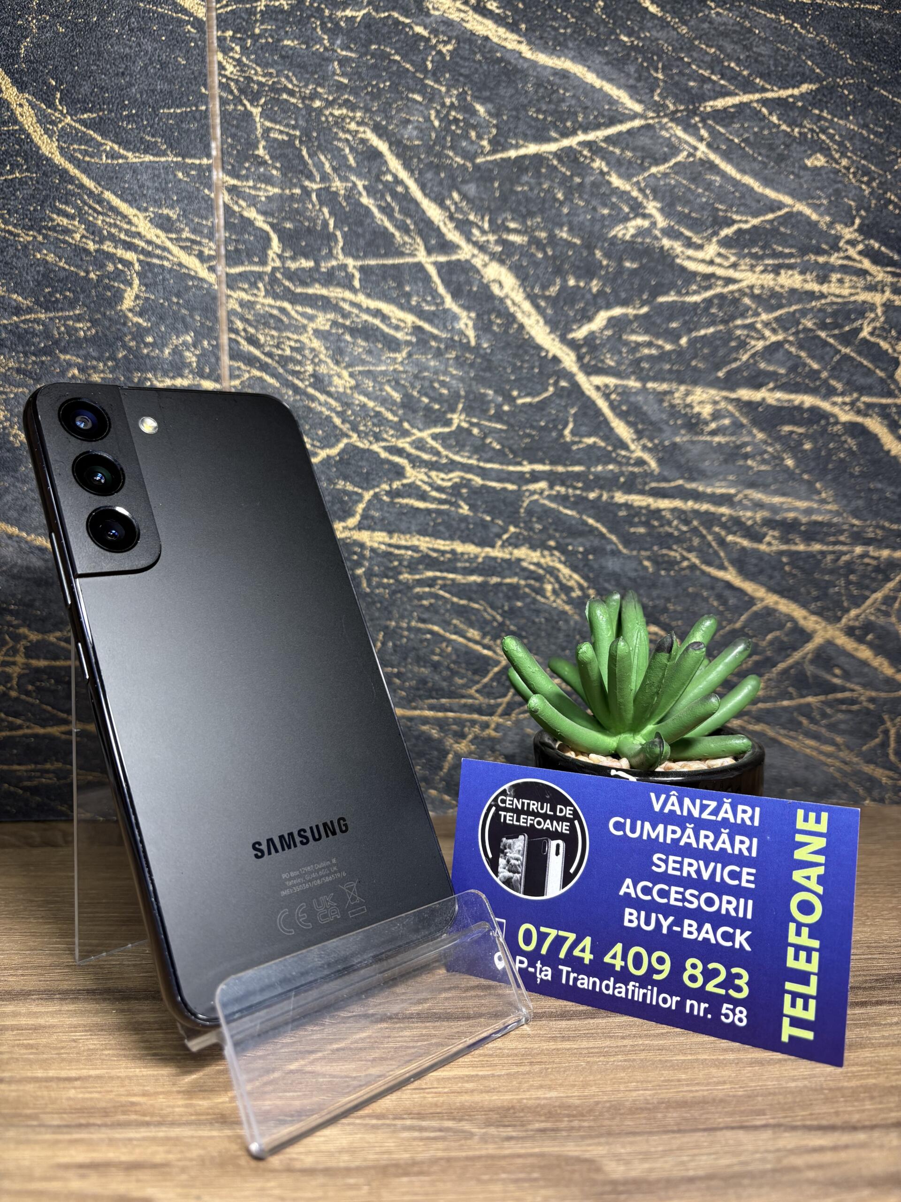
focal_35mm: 26
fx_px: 902
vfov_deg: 67.3
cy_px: 601
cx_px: 450
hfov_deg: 53.1
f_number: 1.6
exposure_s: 1/81
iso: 125
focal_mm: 5.96
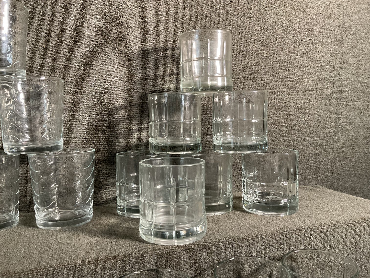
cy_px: 139
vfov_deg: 48.2
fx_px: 310
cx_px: 185
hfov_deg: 61.7
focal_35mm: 29
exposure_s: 1/60
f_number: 1.8
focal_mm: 3
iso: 200
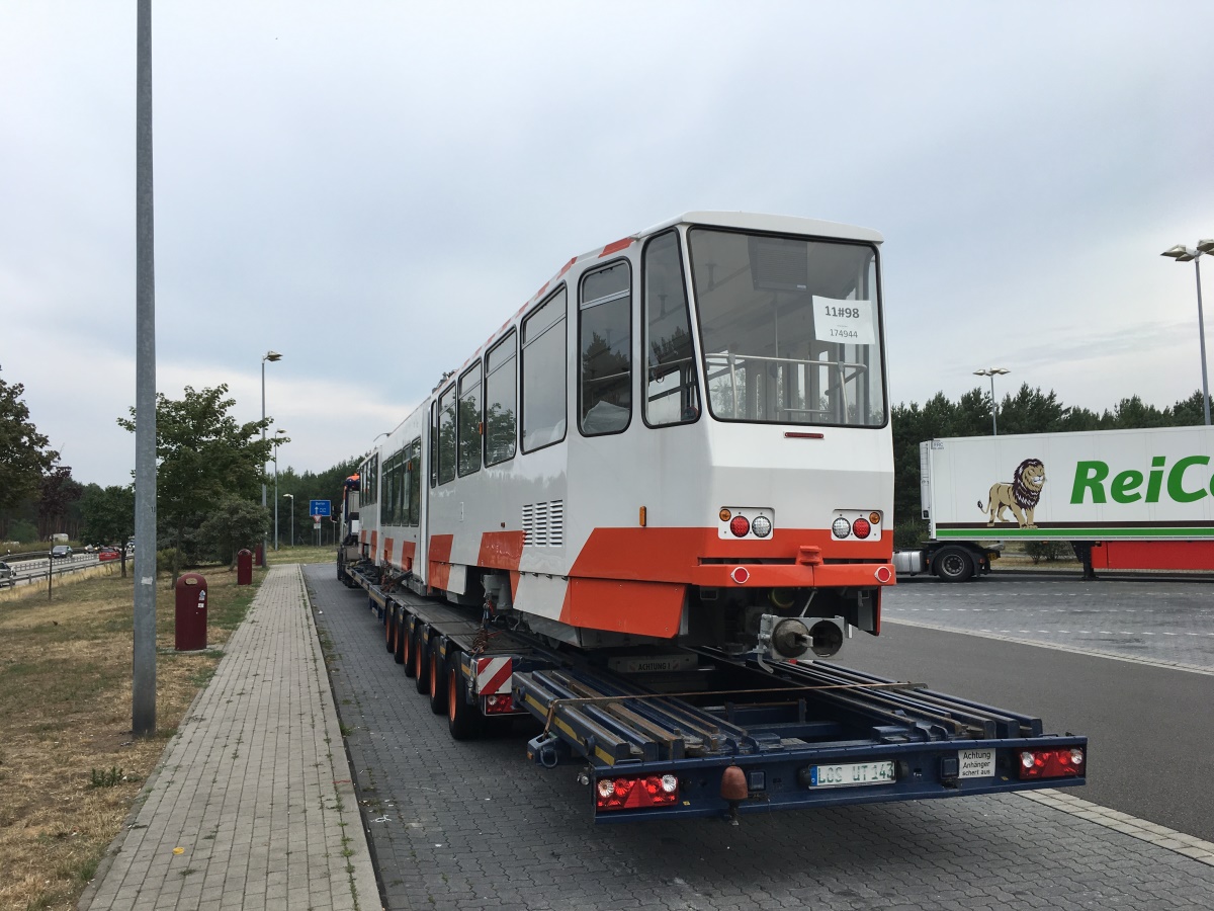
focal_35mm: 29
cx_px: 607
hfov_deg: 61.7
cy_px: 456
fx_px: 1017
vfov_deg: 48.2
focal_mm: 4.15
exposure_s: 1/578
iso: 25
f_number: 2.2
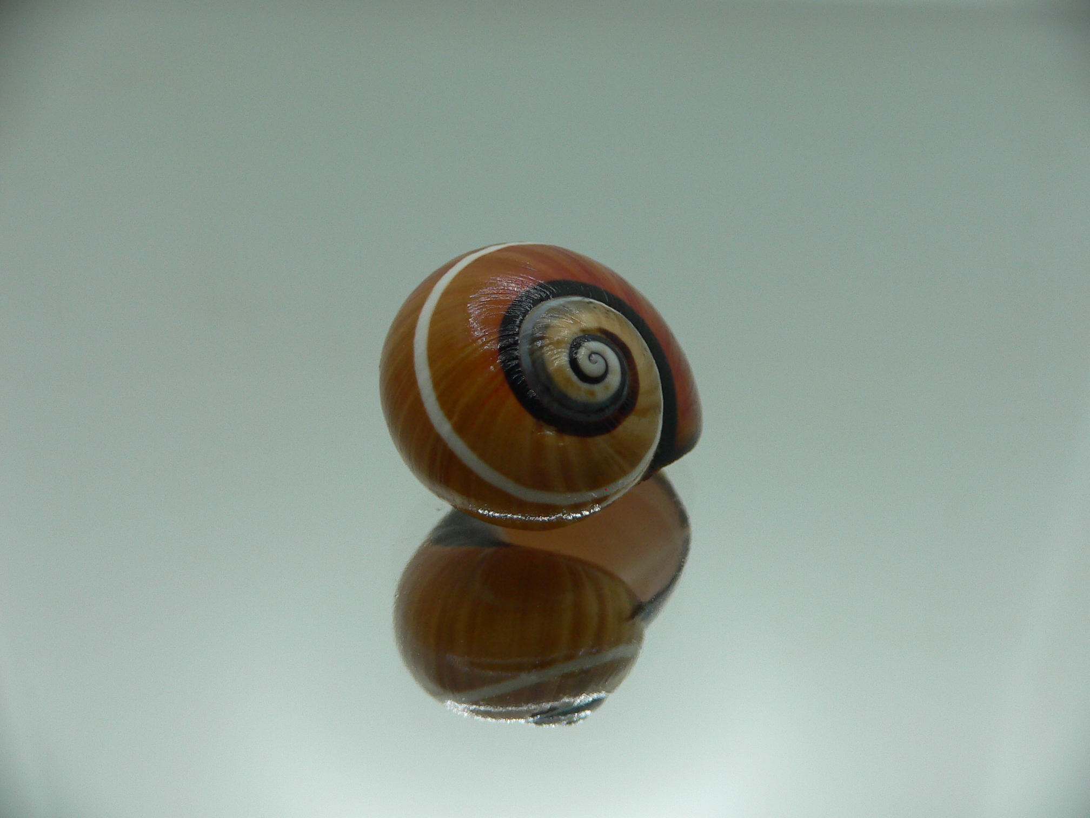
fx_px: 1102
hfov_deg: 52.6
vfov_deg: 40.7
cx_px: 545
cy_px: 409
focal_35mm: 35
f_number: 2.8
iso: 80
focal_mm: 4.6
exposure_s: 1/80
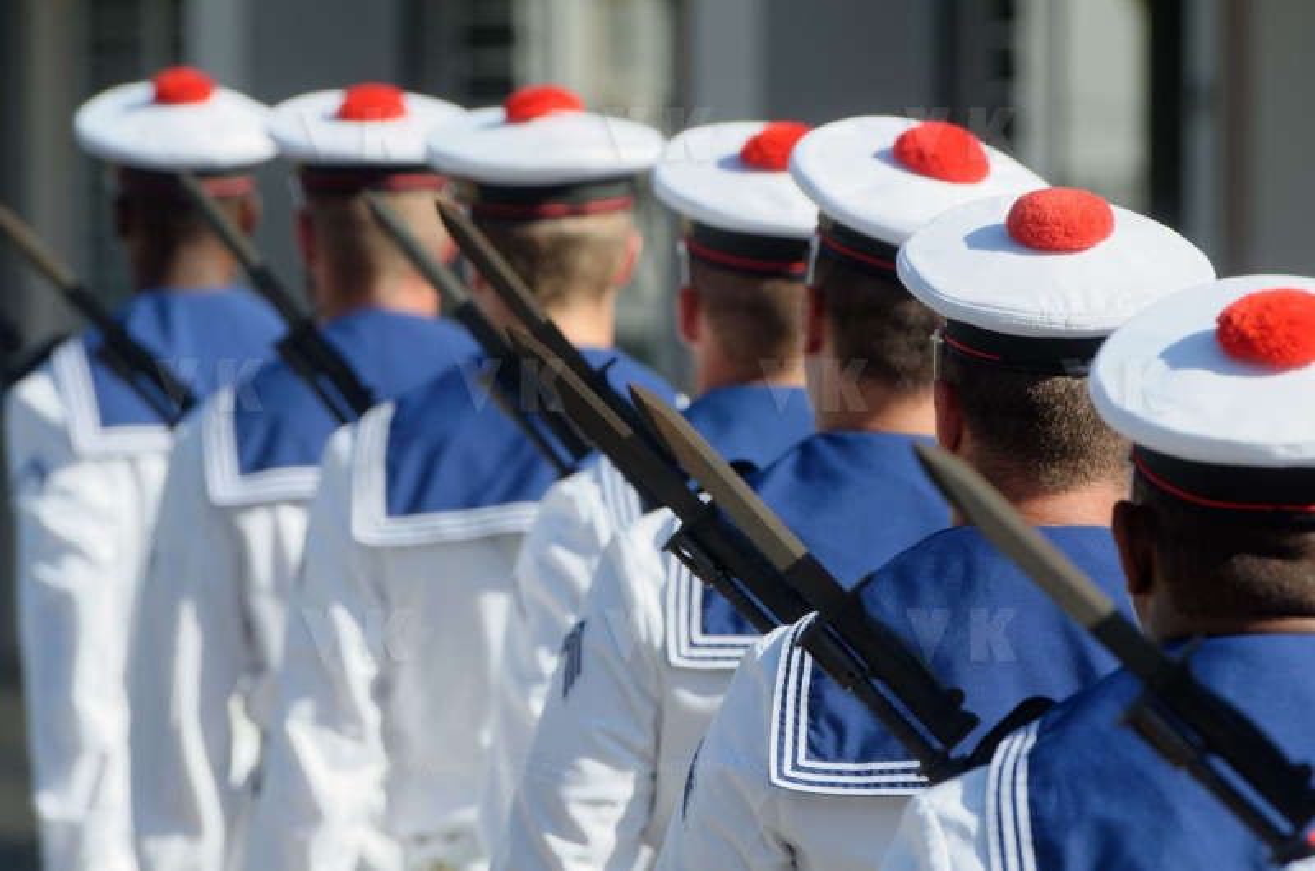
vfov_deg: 4.6
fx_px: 10936
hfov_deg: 6.9
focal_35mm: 300
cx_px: 658
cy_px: 436
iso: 200
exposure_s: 1/640
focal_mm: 200
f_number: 5.6
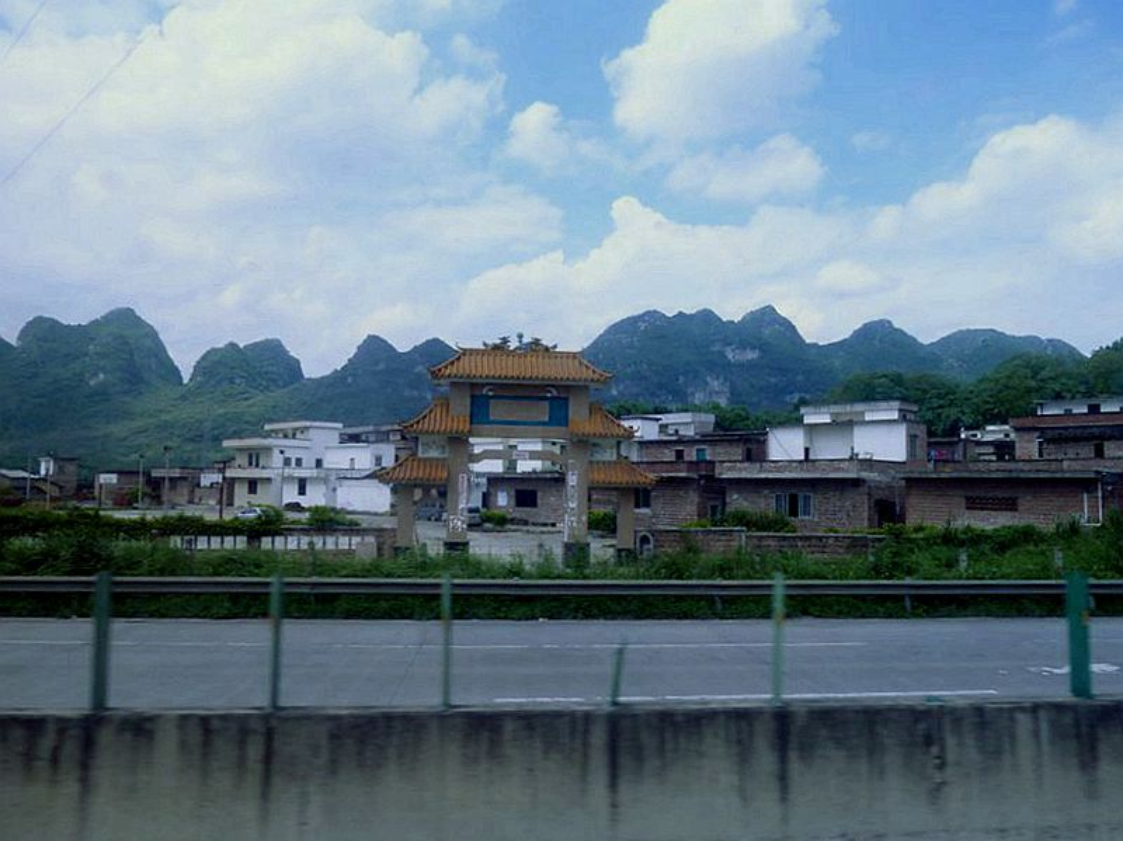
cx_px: 562
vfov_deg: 54.8
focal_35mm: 25
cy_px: 420
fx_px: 811
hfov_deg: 69.4
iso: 80
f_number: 3.3
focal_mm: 4.5
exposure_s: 1/500
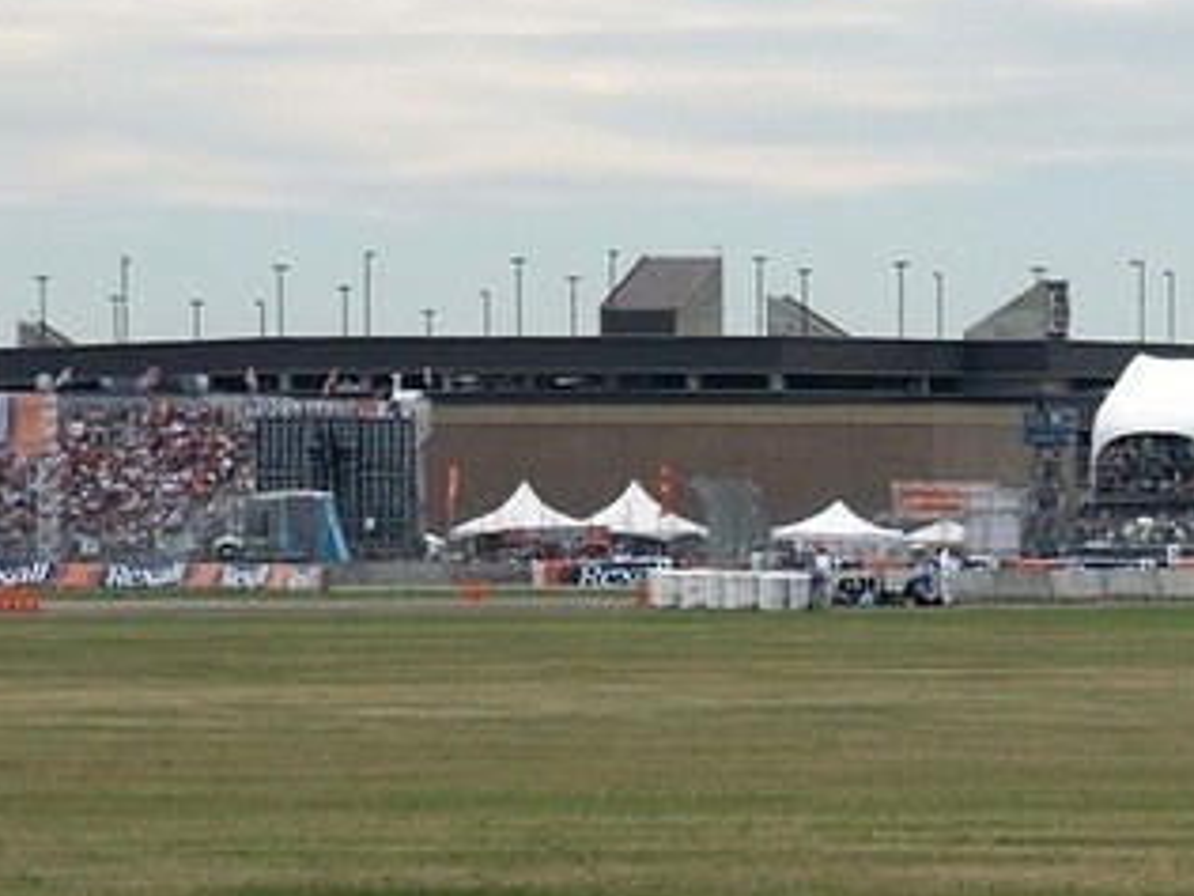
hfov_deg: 4.2
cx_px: 1356
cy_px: 1108
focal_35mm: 473
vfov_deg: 3.1
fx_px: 16315
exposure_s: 1/750
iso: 100
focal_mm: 47.45
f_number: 5.6
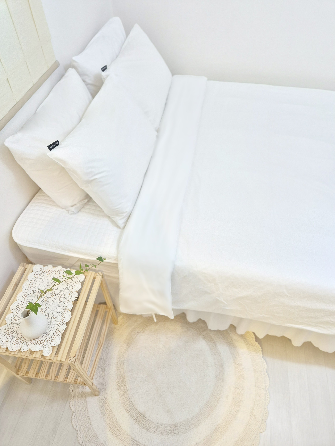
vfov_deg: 73.9
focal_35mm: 23
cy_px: 223
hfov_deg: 58.9
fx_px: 297
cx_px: 168
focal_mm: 5.4
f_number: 1.8
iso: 640
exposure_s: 1/60
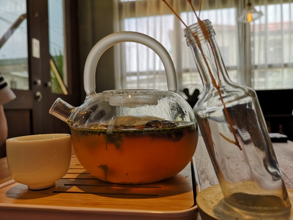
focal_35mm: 27
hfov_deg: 65.3
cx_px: 146
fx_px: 229
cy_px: 110
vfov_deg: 51.4
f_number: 1.8
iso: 50
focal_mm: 3.95
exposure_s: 1/518
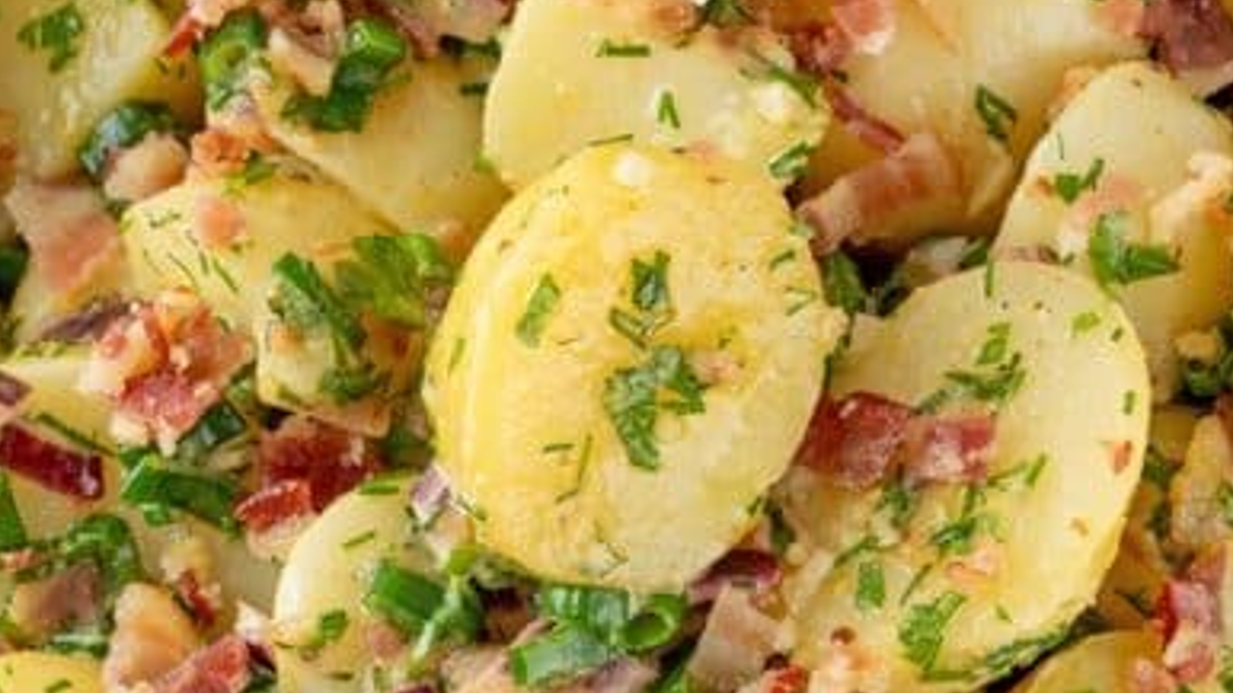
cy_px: 455
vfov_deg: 8.1
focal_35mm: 150
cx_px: 731
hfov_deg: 14.3
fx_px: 4903
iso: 320
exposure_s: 1/200
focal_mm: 54
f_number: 9
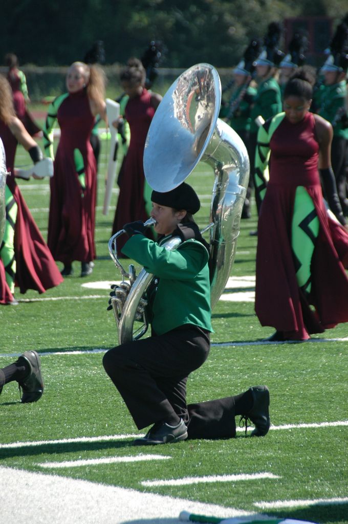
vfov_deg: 6.9
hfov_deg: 4.6
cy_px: 262
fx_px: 4361
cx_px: 174
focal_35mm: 300
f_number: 5.6
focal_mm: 200
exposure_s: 1/500
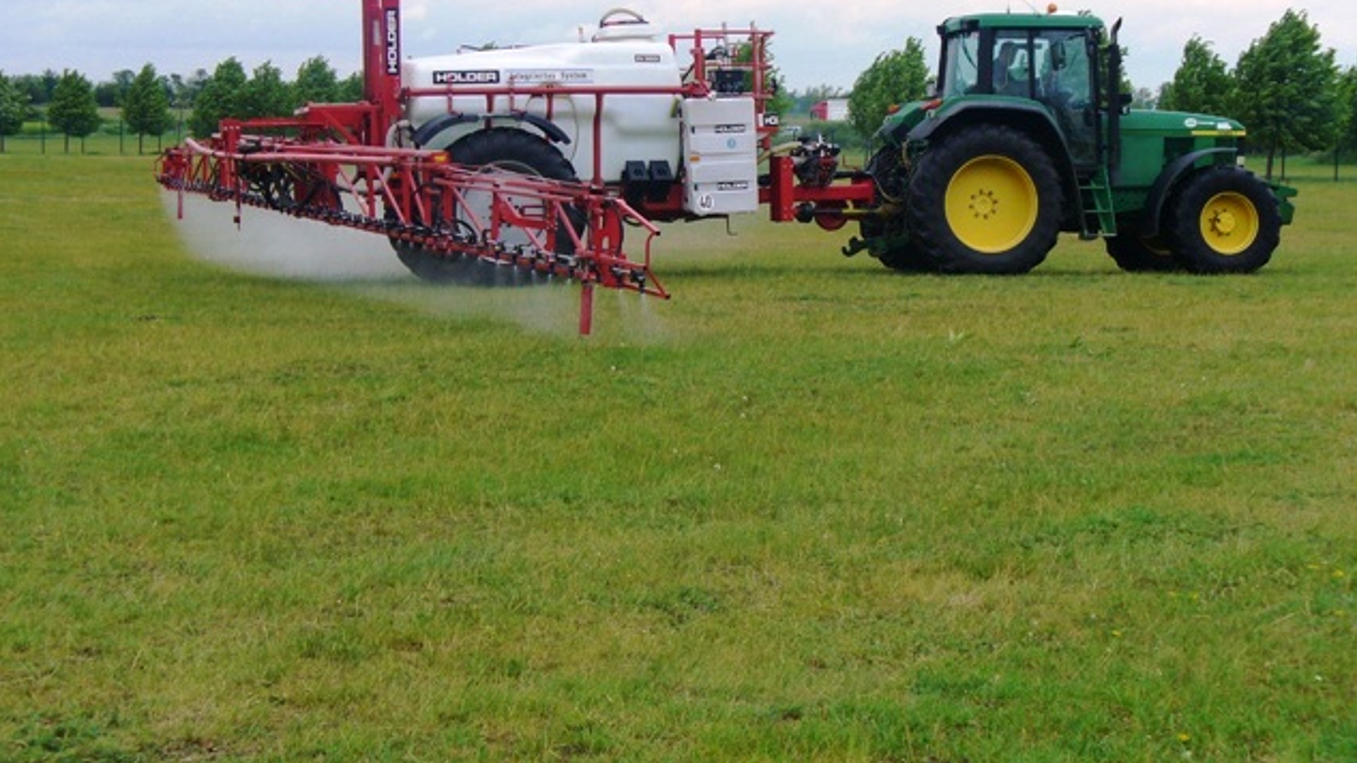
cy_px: 259
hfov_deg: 27.9
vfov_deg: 15.9
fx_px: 2735
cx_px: 680
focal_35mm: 76
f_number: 3.2
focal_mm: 11.4
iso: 80
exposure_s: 1/400
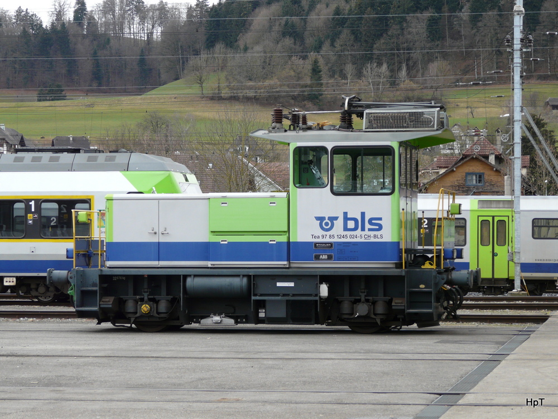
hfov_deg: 17.3
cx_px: 279
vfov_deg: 13.0
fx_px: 1838
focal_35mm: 114
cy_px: 210
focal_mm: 18.8
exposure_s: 1/125
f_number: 3.6
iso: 100
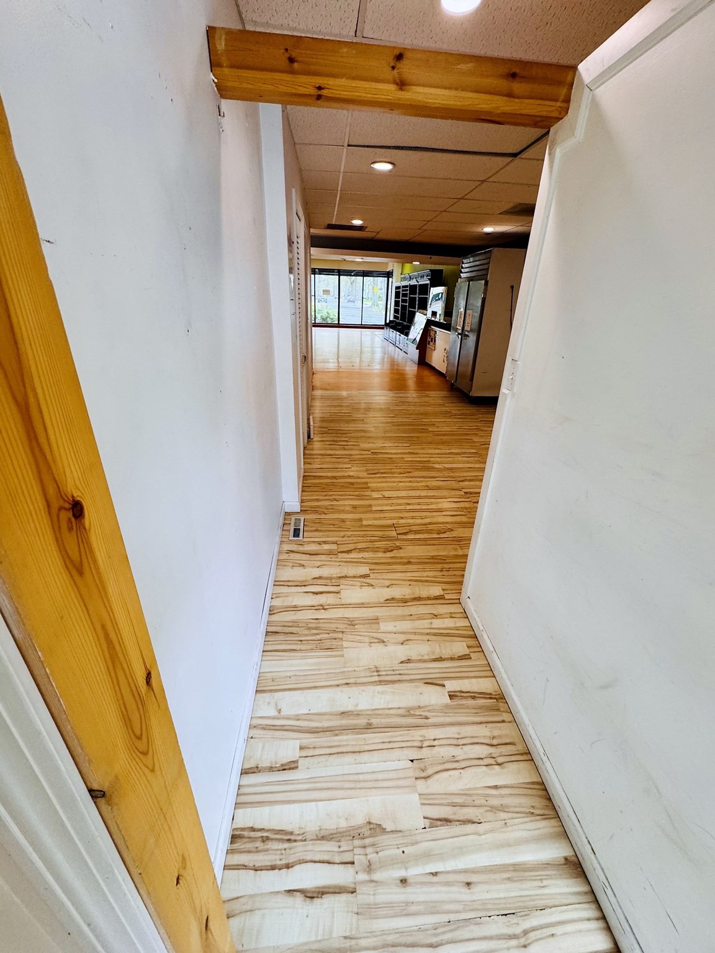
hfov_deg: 85.7
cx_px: 358
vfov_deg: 102.1
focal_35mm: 14
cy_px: 476
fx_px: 386
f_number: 2.2
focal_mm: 2.22
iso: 160
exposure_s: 1/120
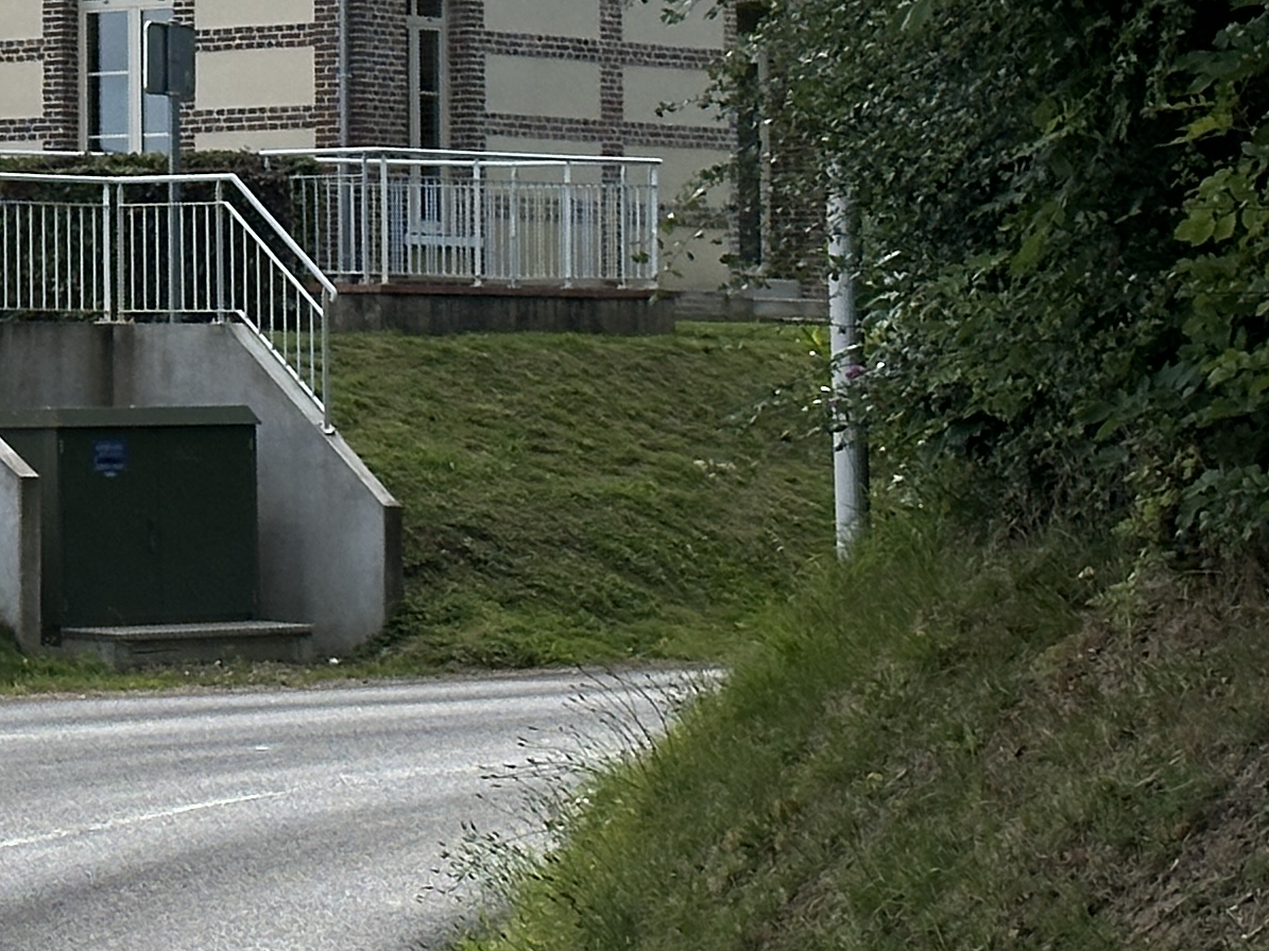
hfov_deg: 11.5
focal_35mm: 162
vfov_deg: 9.1
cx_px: -840
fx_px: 5938
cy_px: 5
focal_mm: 6.86
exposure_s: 1/5556
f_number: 1.78
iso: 64
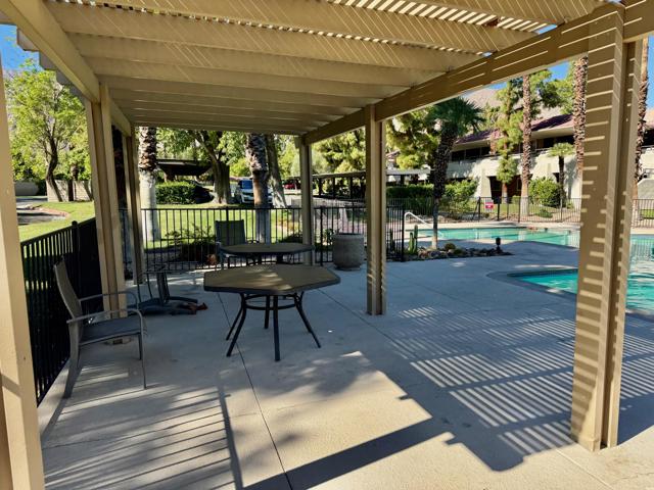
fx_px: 453
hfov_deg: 71.6
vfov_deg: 56.8
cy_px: 245
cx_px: 327
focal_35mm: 24
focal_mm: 6.76
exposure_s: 1/1869
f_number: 1.78
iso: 80
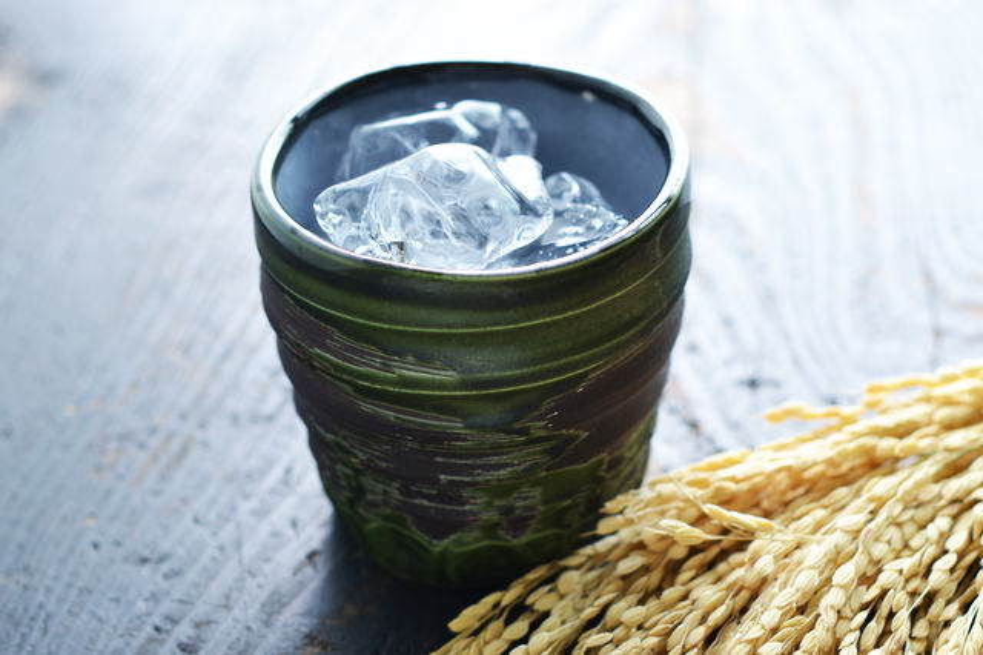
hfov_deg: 27.0
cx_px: 492
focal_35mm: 75
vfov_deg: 18.2
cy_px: 328
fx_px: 2047
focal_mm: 50
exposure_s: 1/5
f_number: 3.5
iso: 100
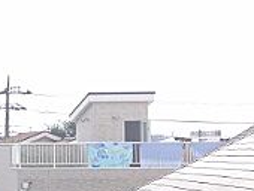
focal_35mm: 124
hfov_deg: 14.6
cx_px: -140
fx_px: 911
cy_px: 139
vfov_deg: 12.0
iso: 50
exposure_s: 1/809
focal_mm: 4.12
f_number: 2.4
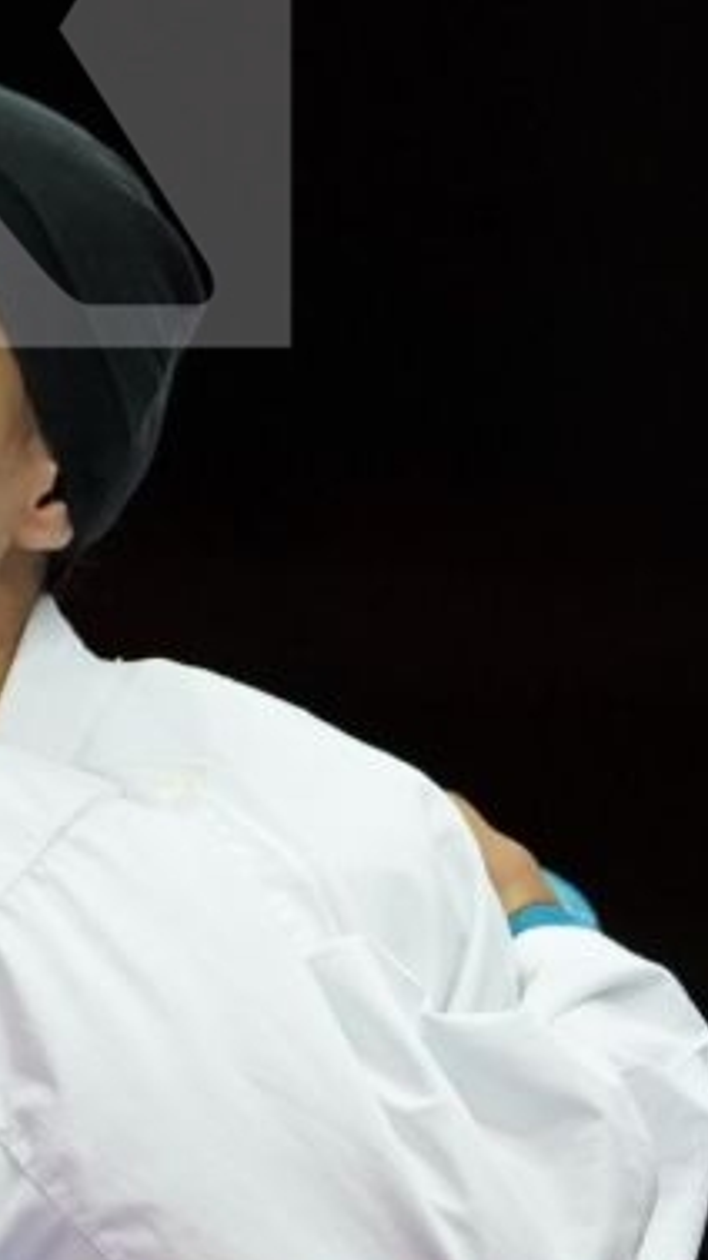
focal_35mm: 986
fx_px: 32915
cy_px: 1227
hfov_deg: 1.2
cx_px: -20
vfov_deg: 2.2
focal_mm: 197
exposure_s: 1/1000
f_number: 2.8
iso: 2500
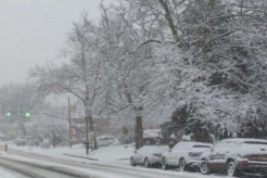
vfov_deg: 16.7
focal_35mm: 82
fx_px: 608
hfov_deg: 22.9
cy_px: 89
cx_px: -48
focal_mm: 21.3
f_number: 5.6
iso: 1600
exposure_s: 1/200
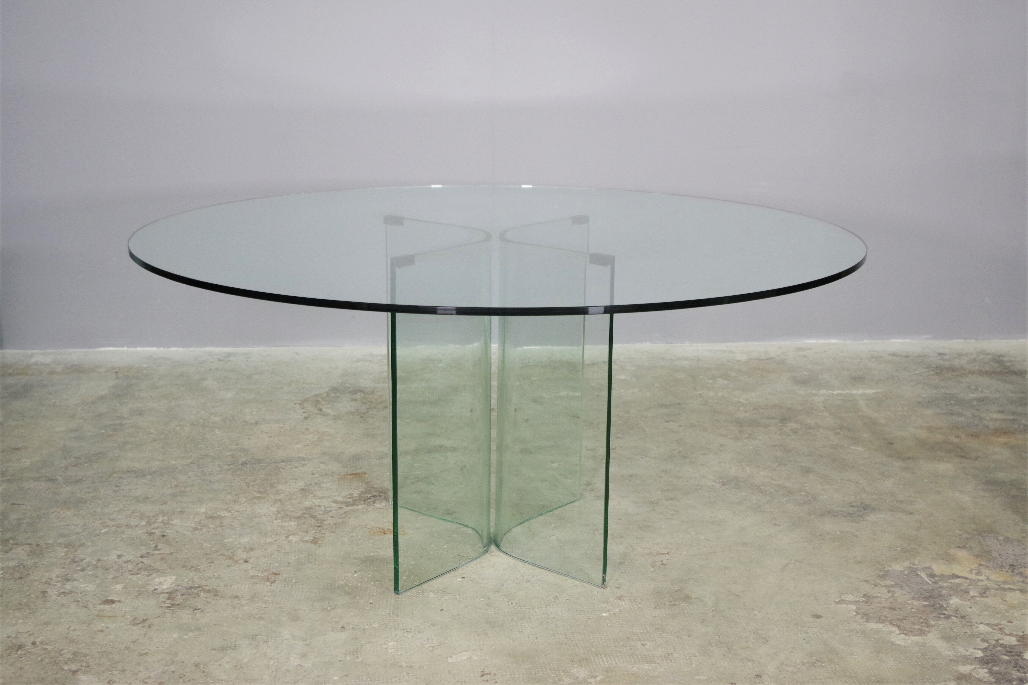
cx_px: 514
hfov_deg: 40.3
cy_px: 342
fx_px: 1399
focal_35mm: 49
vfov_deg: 27.5
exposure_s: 1/50
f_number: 4
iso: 1600
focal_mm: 32.5
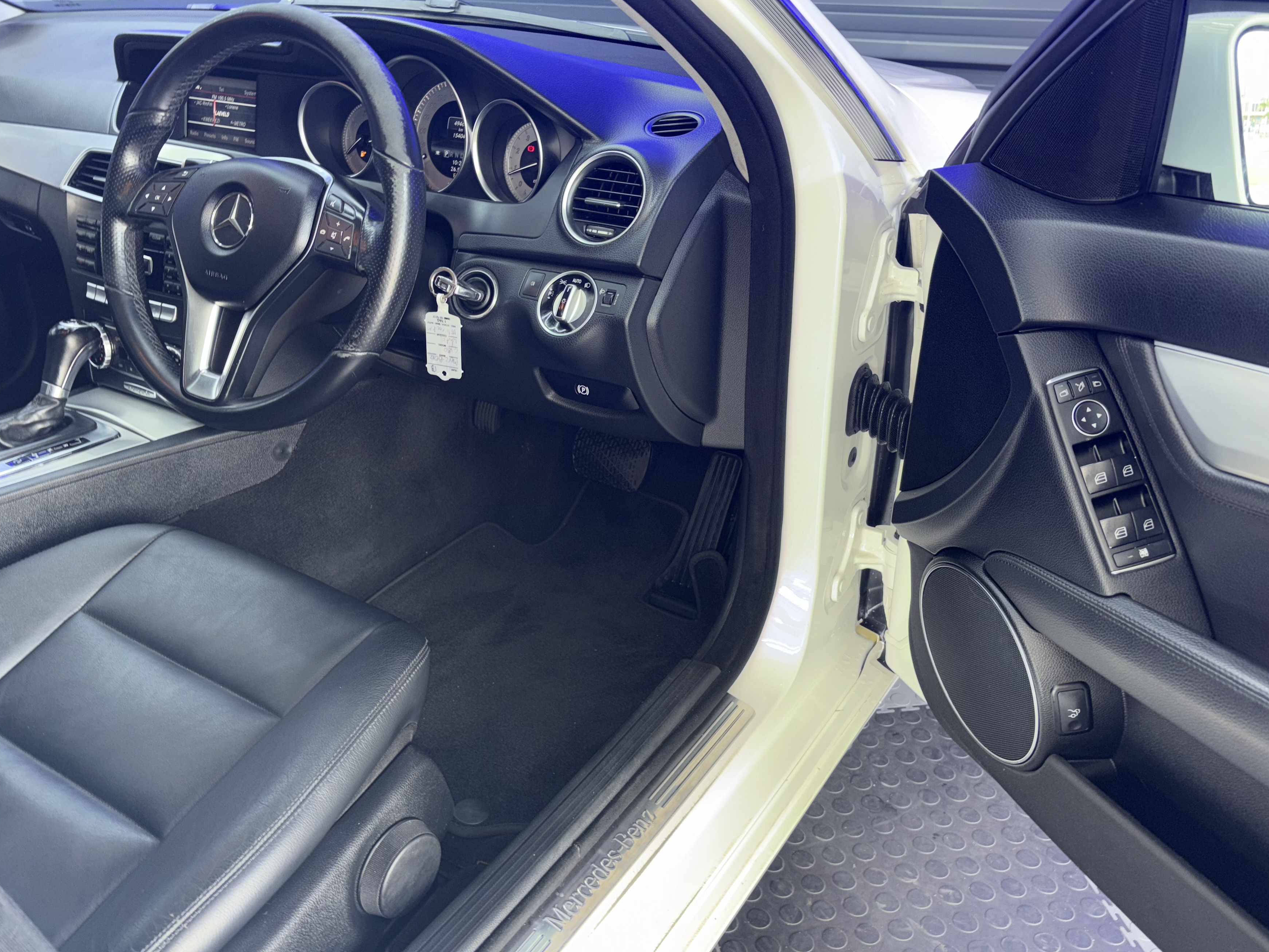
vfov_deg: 46.8
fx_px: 1100
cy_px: 450
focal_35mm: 30
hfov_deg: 59.9
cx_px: 593
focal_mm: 5.96
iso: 32
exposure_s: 1/17
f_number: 1.6
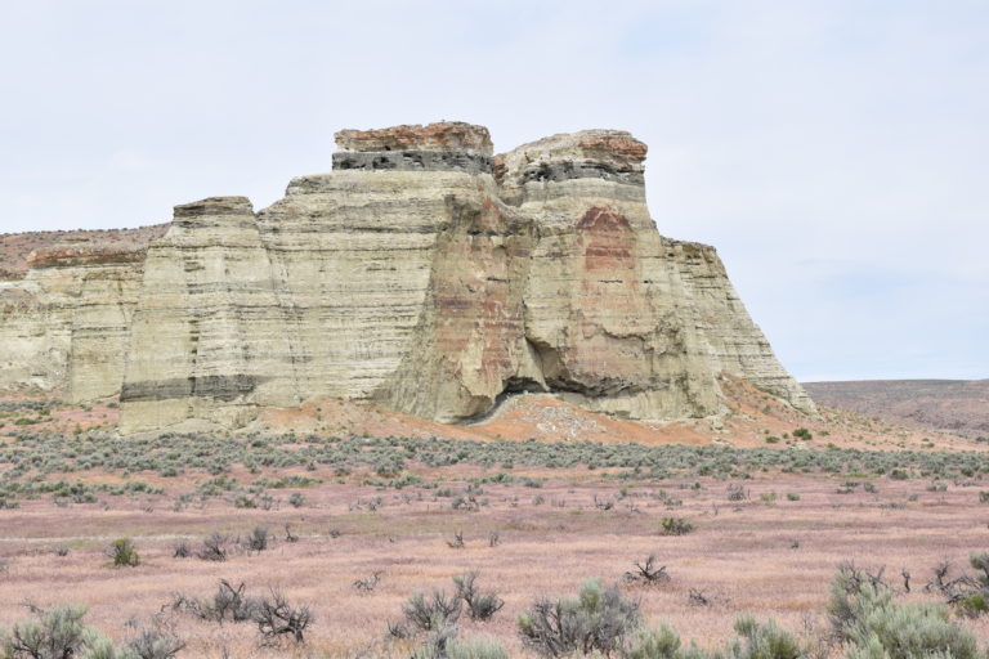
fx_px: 2555
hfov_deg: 21.9
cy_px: 330
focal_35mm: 93
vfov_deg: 14.7
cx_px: 494
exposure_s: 1/400
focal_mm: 62
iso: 200
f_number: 10
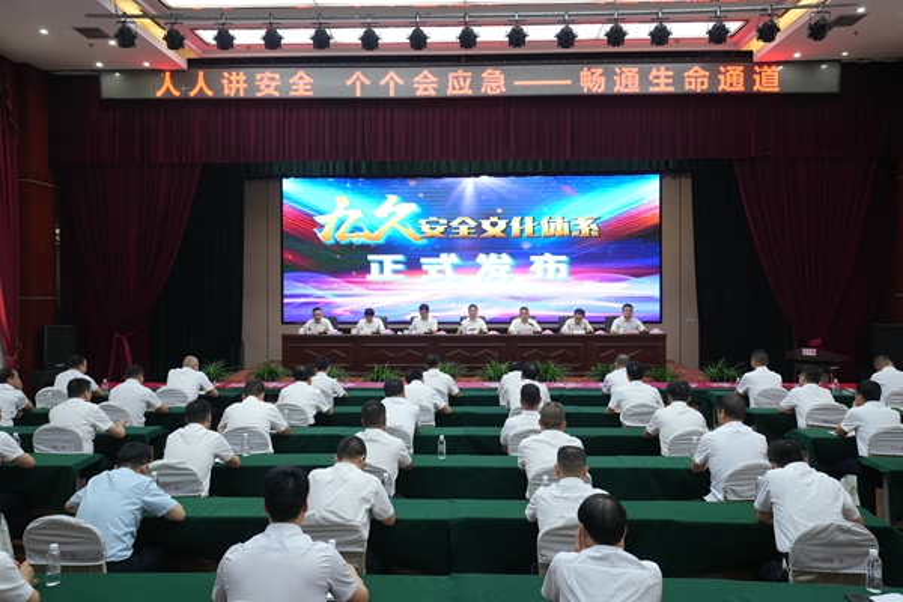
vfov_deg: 45.0
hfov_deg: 63.7
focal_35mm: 29
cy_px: 301
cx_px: 452
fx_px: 727
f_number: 7.1
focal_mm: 29
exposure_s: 1/100
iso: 3200
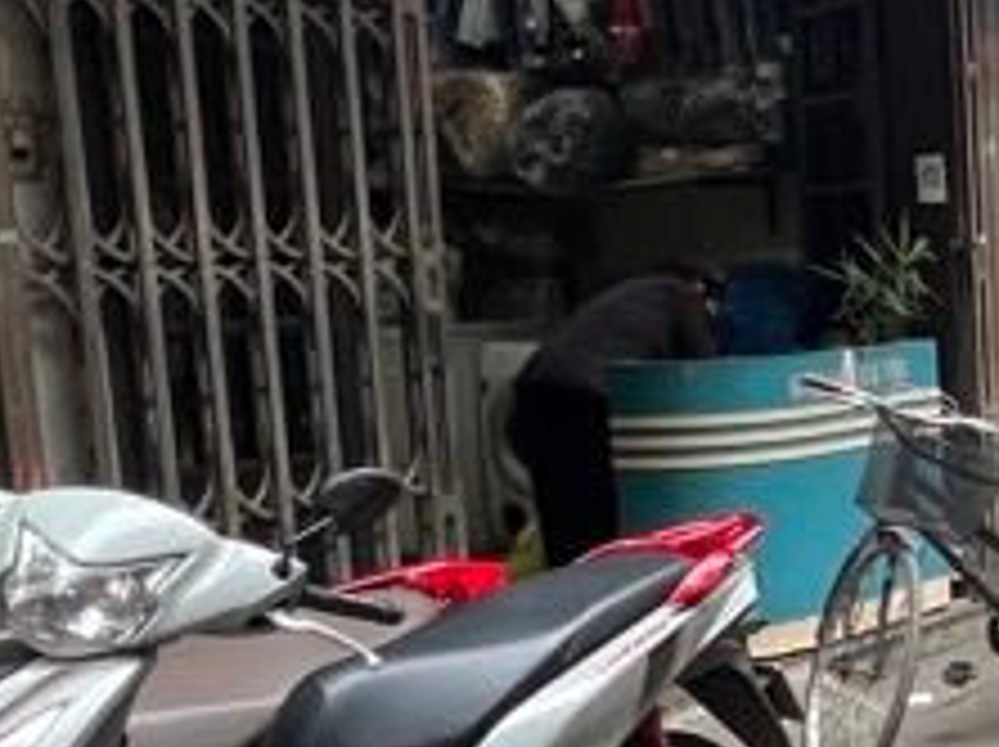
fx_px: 1730
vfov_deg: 24.3
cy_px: 459
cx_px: 1526
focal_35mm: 60
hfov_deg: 24.5
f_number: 1.8
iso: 160
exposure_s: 1/100
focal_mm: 1.57
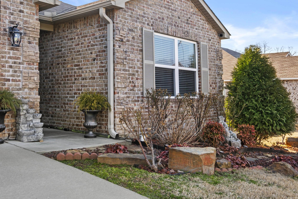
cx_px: 149
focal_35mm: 36
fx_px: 298
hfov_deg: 53.1
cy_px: 100
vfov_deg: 36.9
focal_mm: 24
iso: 200
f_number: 8
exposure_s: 1/60
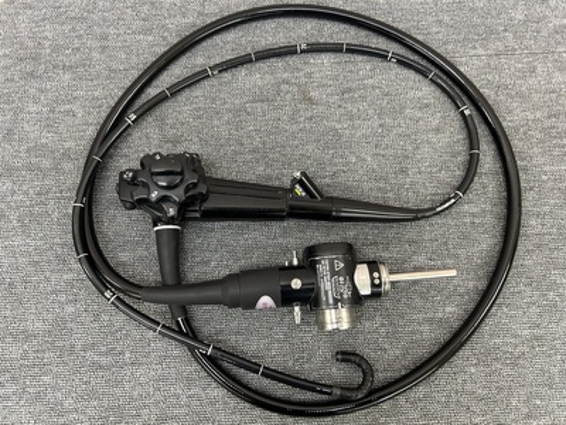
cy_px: 212
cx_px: 283
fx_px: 425
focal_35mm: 26
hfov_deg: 67.3
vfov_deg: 53.1
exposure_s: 1/60
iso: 64
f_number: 1.5
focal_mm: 5.7
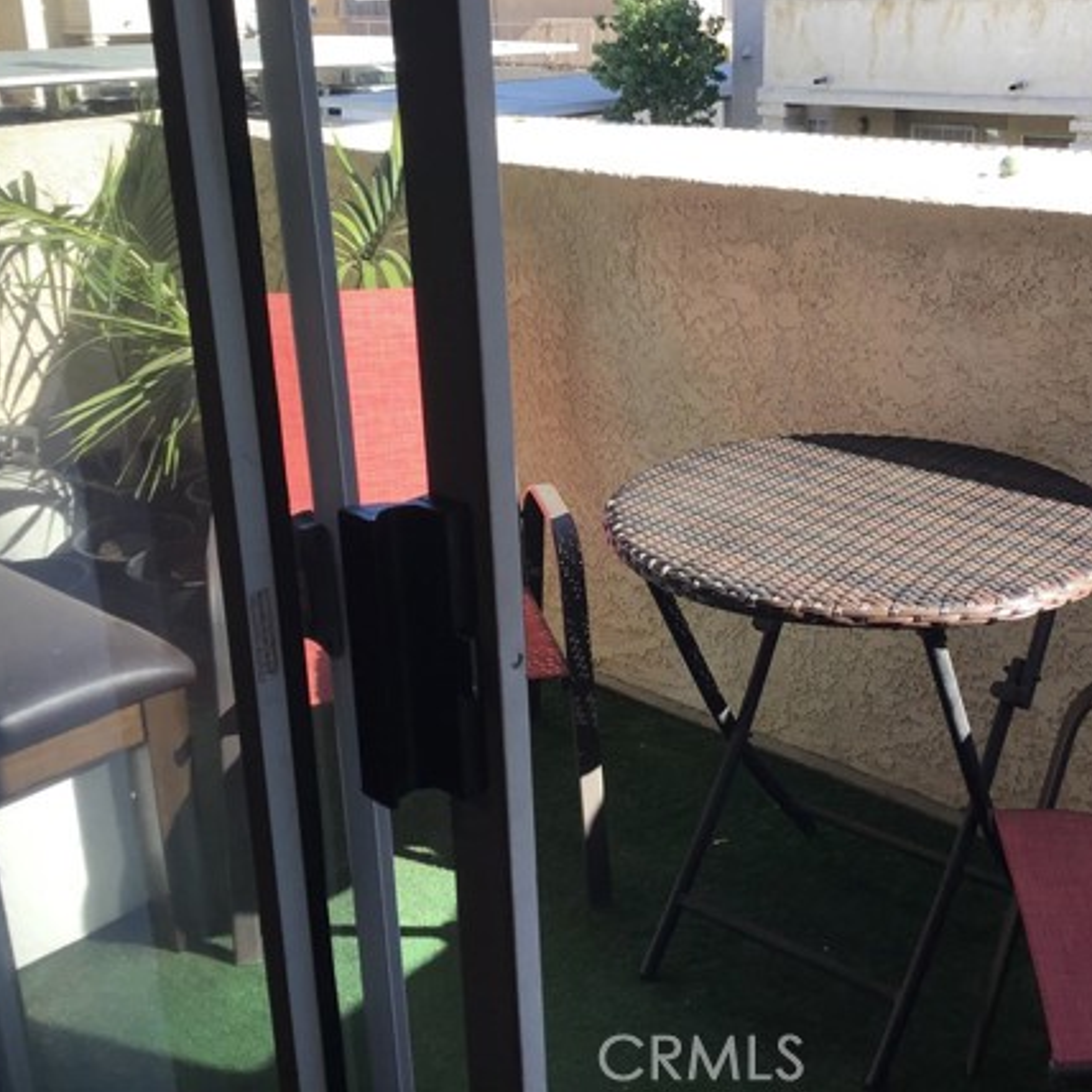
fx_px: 1463
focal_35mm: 41
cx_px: 661
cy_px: 482
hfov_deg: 40.7
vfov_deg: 40.9
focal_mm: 3.3
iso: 25
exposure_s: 1/255
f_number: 2.4
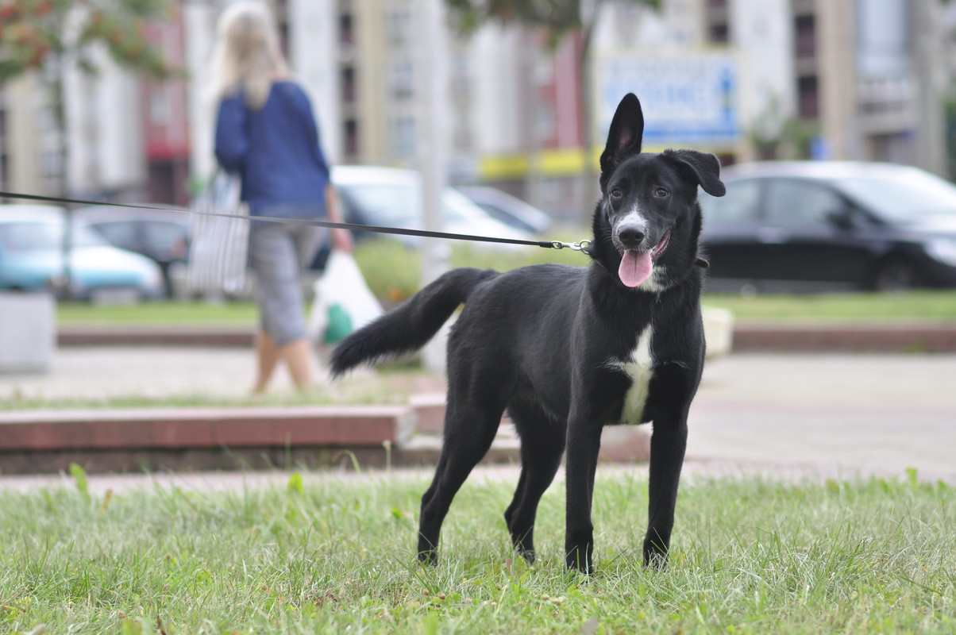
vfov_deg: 10.7
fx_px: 3382
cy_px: 318
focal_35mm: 128
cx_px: 478
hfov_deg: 16.1
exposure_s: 1/1600
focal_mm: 85
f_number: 2.8
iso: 200
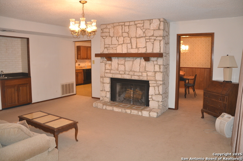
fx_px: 182
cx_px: 122
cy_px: 80
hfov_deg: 67.5
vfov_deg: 47.7
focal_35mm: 27
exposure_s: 1/60
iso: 800
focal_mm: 18
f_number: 3.5
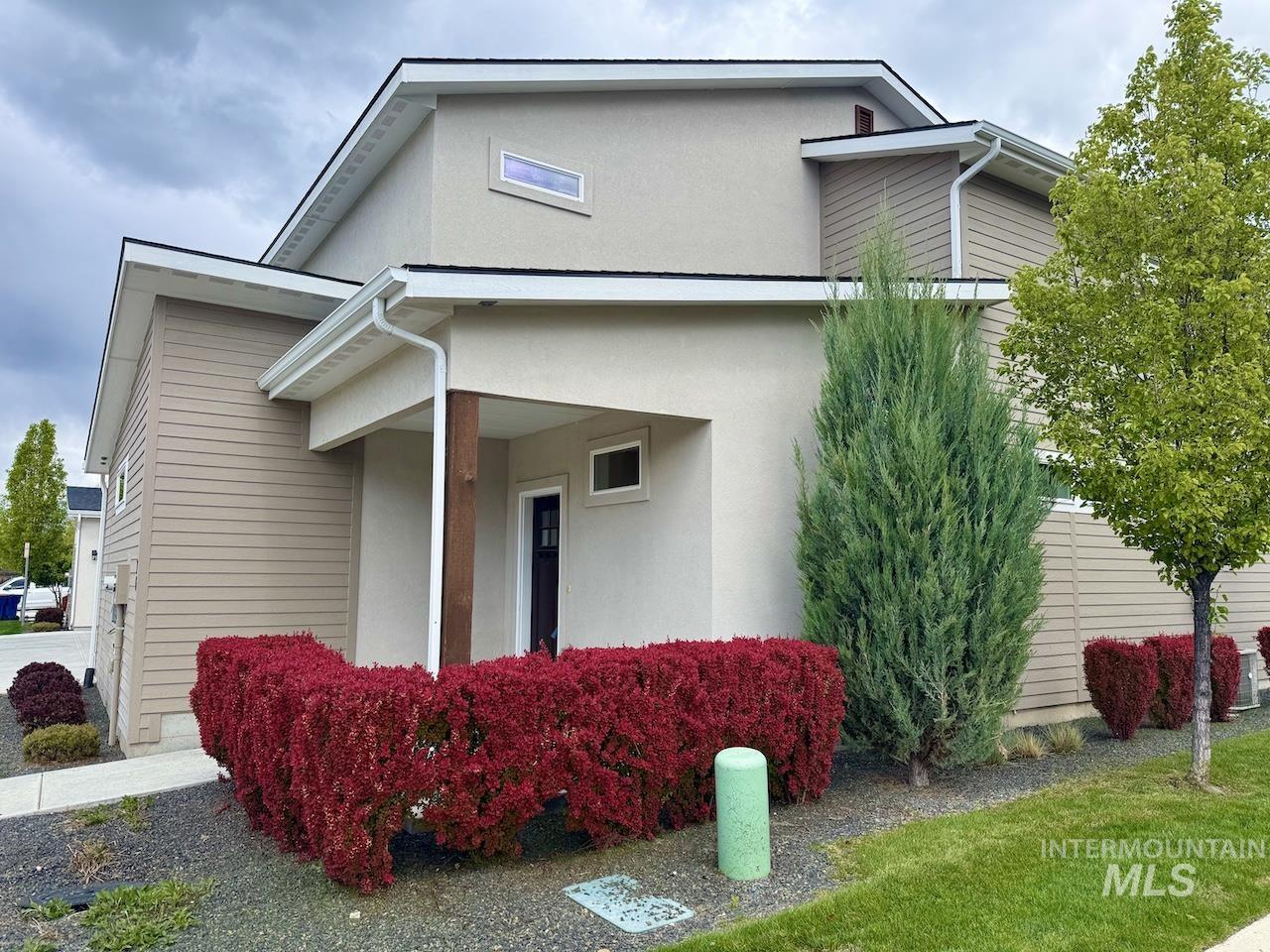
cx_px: 635
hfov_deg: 71.6
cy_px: 476
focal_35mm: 24
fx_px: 881
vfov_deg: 56.8
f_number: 1.78
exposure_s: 1/2370
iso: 80
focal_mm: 6.76
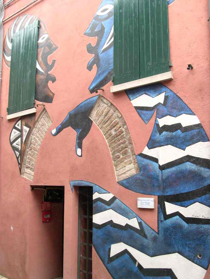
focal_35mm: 38
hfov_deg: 37.7
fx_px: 307
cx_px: 105
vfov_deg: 49.0
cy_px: 140
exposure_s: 1/99.1
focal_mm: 8
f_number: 7.6
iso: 400
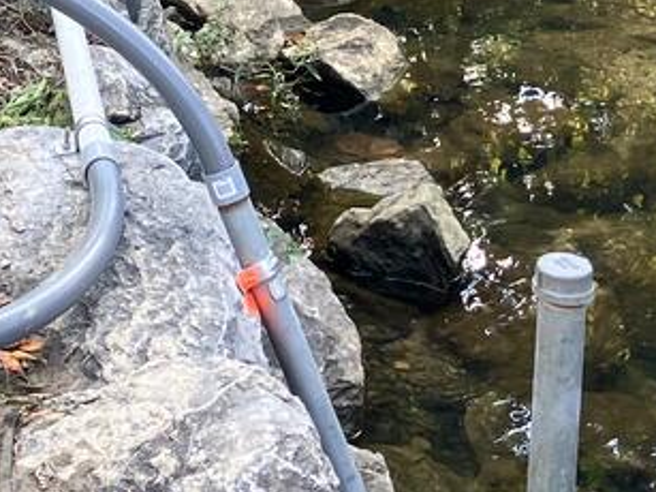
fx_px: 2311
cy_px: -265
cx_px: -115
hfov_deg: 15.6
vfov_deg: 11.6
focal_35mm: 122
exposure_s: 1/121
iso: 40
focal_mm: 3.99
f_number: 1.8
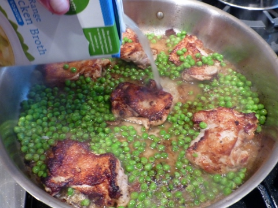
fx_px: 241
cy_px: 104
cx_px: 139
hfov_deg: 60.0
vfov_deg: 46.8
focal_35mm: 30
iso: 400
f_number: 3.6
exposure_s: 1/15
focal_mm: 5.4
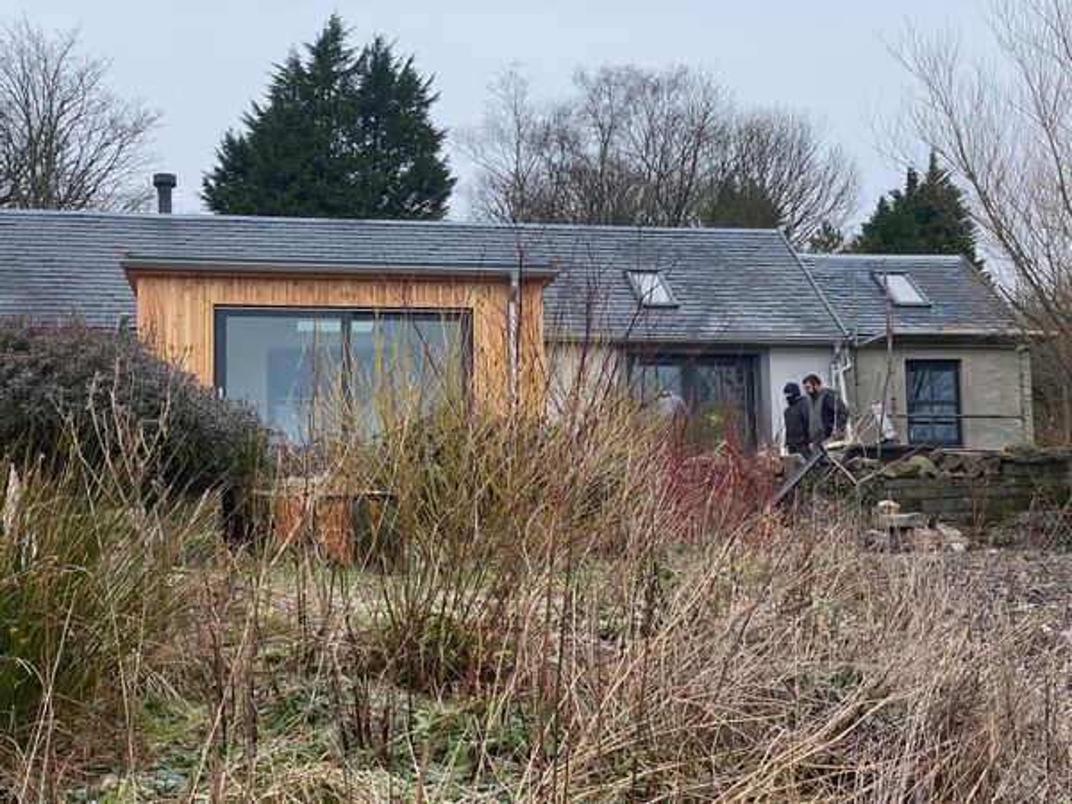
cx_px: 536
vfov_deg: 28.0
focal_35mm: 52
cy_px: 402
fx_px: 1610
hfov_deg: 36.8
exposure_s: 1/410
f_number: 2
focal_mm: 6
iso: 20
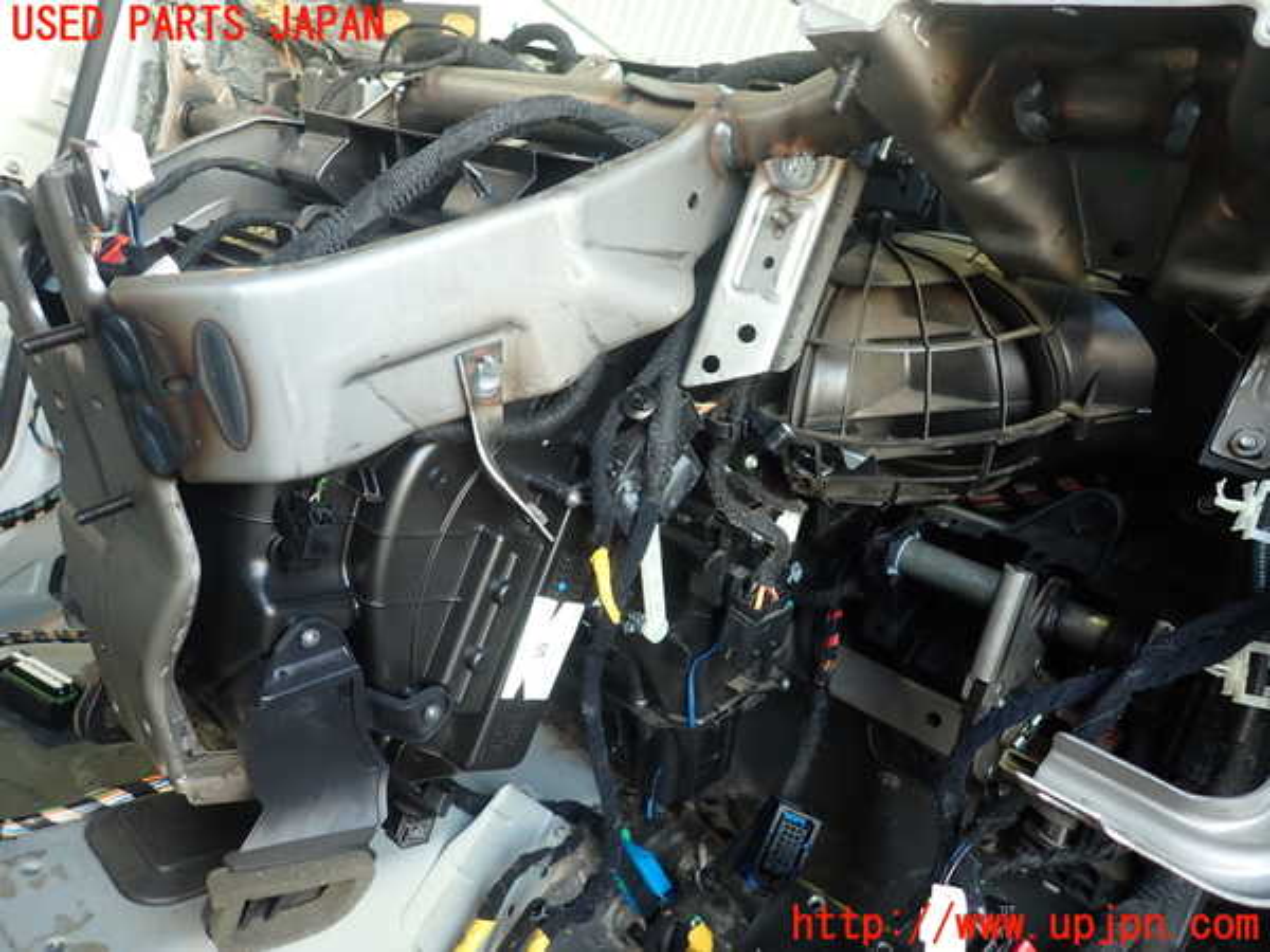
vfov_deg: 54.9
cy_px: 476
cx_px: 635
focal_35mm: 25
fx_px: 917
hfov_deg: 69.4
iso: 200
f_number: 2
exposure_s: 1/50
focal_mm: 4.5
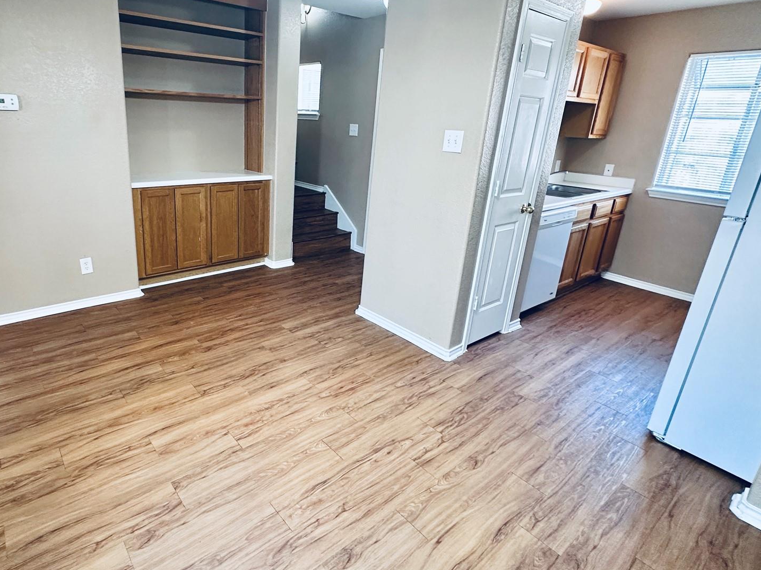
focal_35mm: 20
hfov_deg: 80.3
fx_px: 440
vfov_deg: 65.7
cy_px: 250
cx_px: 286
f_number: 2.2
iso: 250
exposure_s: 1/60
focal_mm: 2.22
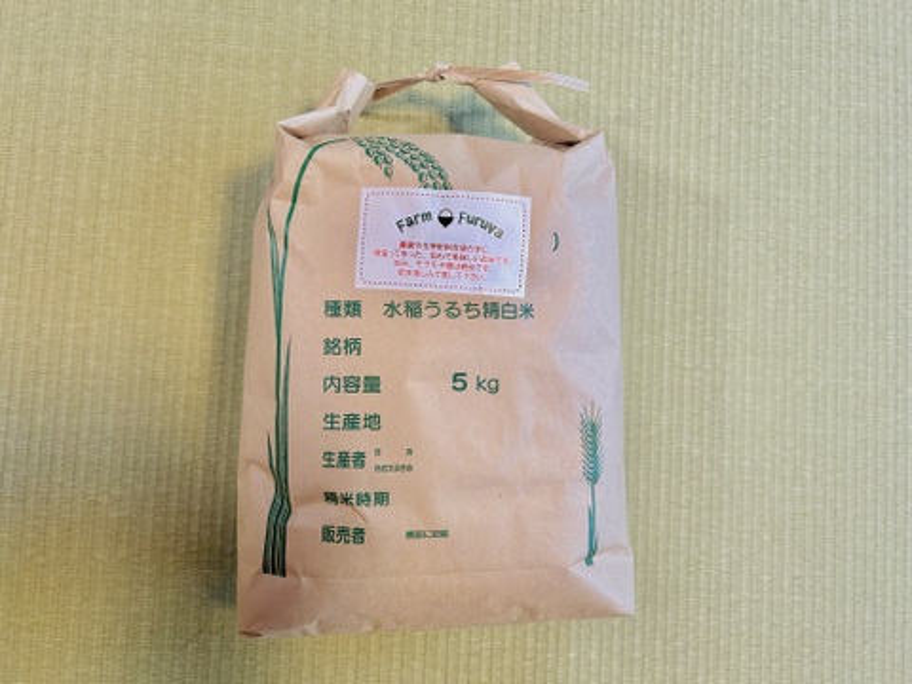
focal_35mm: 26
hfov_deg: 67.3
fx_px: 685
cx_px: 456
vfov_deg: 53.1
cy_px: 342
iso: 160
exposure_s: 1/60
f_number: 1.5
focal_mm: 5.7
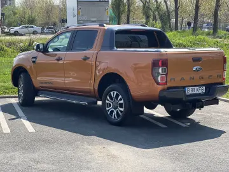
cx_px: 114
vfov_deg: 19.1
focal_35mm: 77
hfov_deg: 25.3
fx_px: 509
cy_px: 86
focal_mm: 9
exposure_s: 1/287
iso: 25
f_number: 2.8
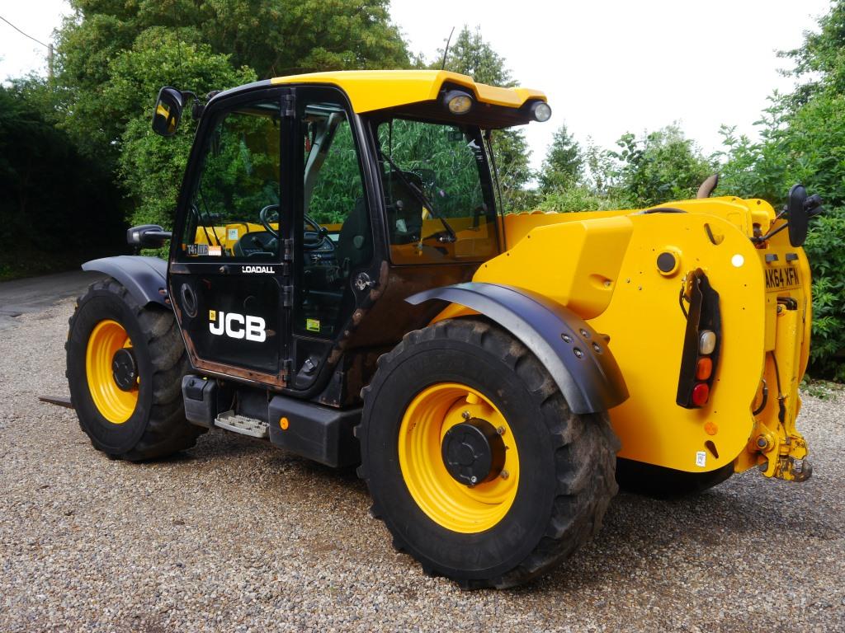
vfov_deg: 37.7
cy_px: 316
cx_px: 422
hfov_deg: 49.0
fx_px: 928
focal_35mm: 38
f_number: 5.6
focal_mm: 19
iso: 160
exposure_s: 1/160
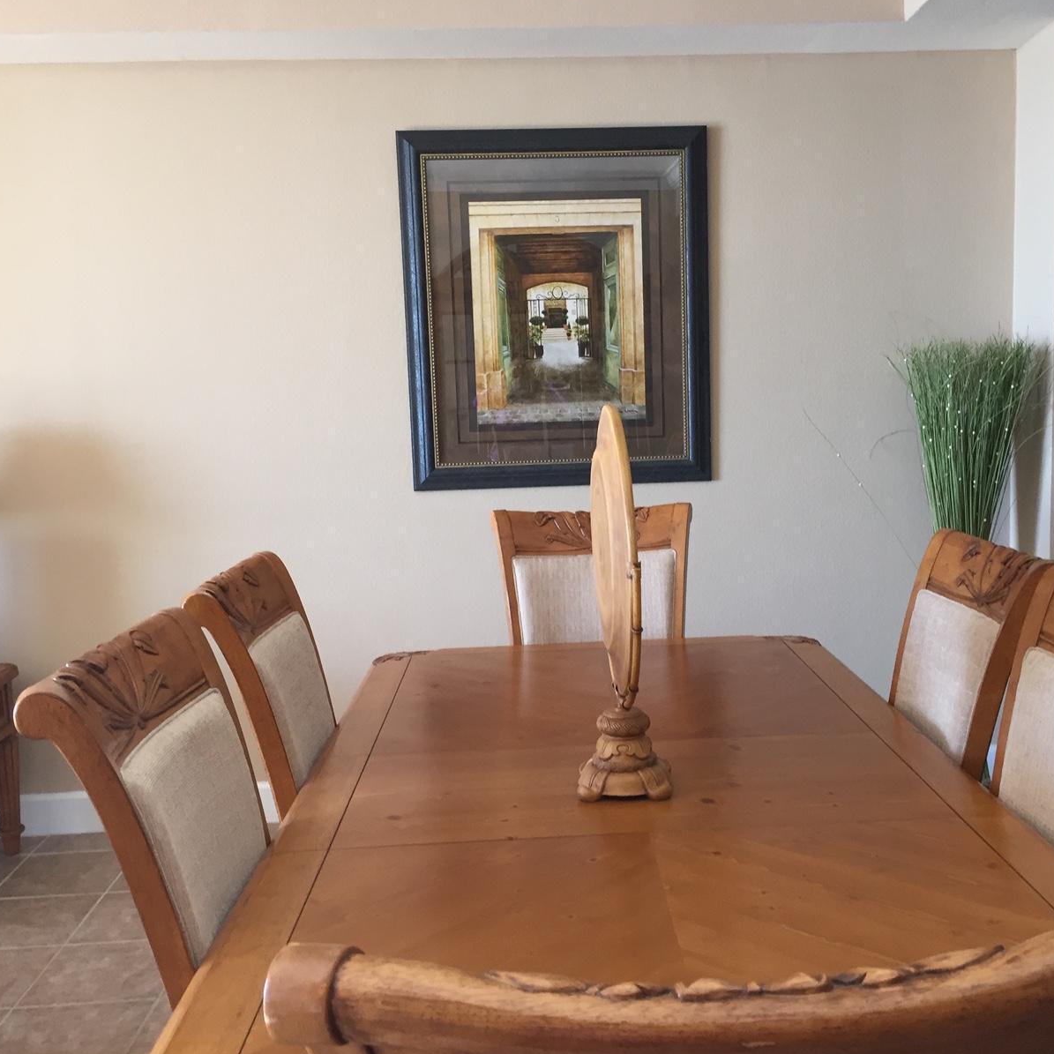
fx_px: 1206
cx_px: 596
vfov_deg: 47.2
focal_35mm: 35
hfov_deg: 47.1
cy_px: 530
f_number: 2.2
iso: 80
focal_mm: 4.15
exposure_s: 1/30
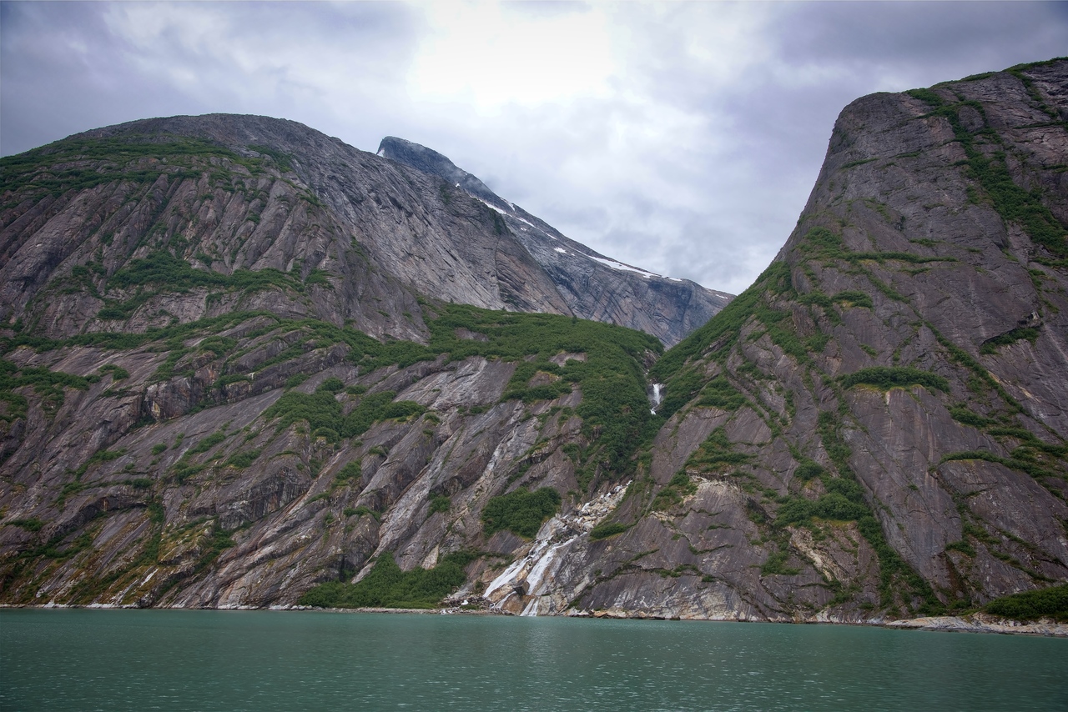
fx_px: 1039
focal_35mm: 35
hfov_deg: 54.4
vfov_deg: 37.9
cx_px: 534
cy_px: 356
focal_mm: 35
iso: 100
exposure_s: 1/125
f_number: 6.3
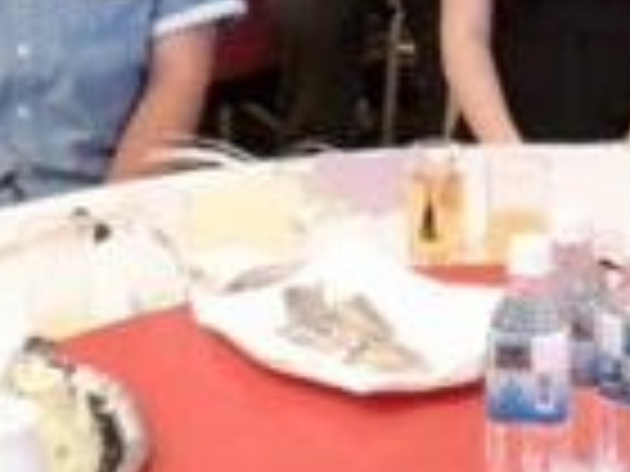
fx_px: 2038
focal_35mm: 112
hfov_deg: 17.3
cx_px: 558
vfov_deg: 12.5
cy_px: -274
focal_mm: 6.3
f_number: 3.1
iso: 400
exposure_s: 1/20
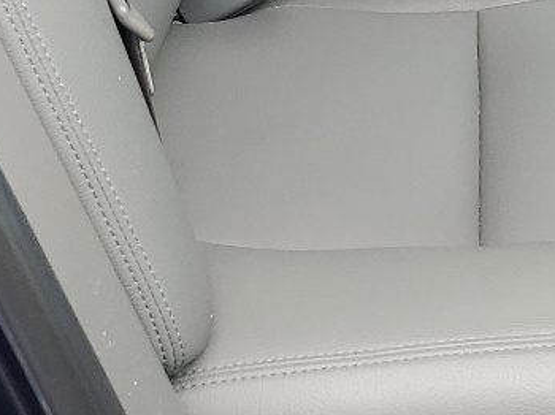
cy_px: -344
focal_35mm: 119
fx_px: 1907
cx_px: 714
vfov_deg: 11.5
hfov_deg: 15.8
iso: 50
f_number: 1.5
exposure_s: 1/417
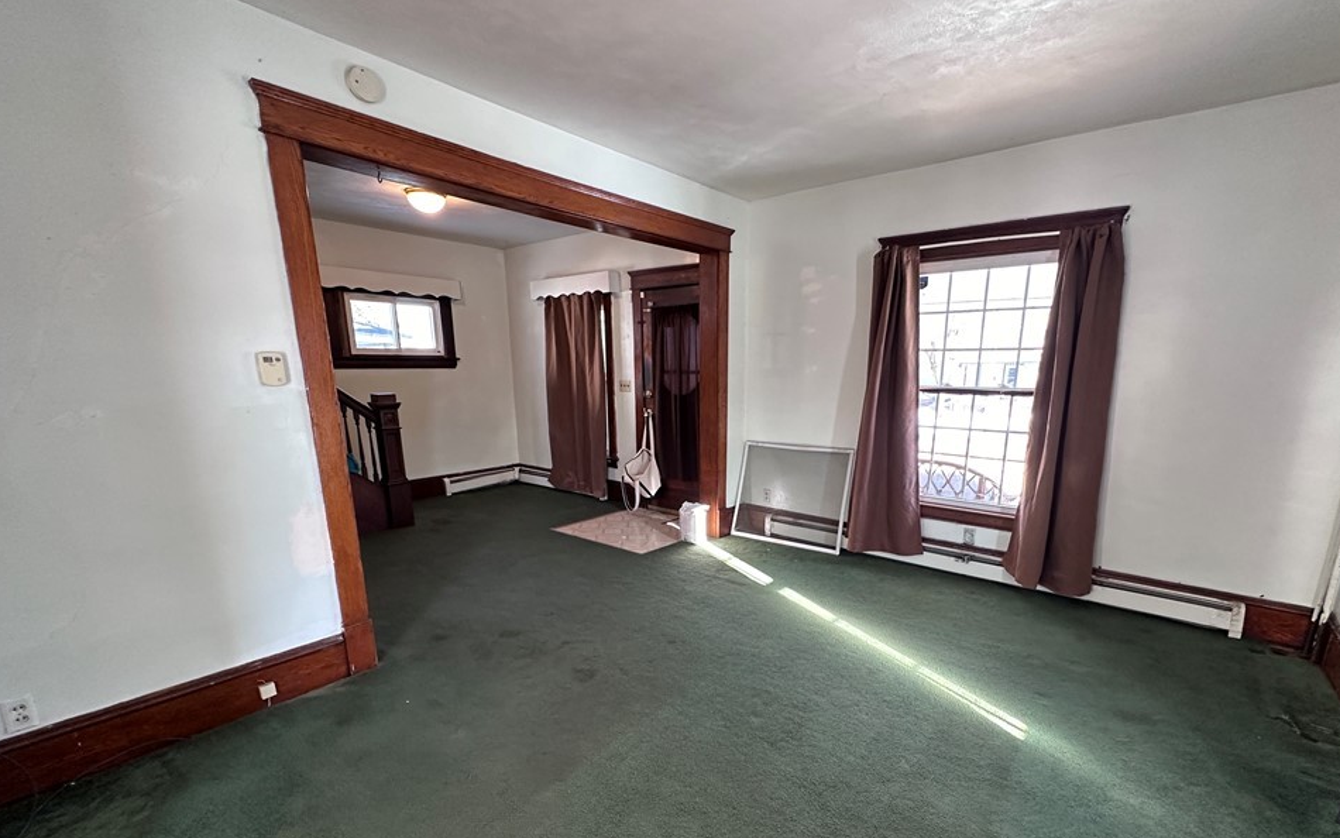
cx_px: 707
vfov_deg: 70.4
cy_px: 508
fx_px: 584
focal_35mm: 16
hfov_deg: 97.7
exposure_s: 1/120
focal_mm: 2.22
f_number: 2.2
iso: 250
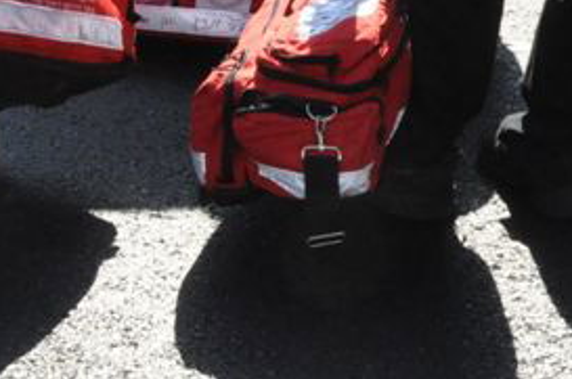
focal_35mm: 135
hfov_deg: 14.9
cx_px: -23
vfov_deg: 9.7
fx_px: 2141
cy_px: -264
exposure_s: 1/1000
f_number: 16
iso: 2000
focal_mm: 24
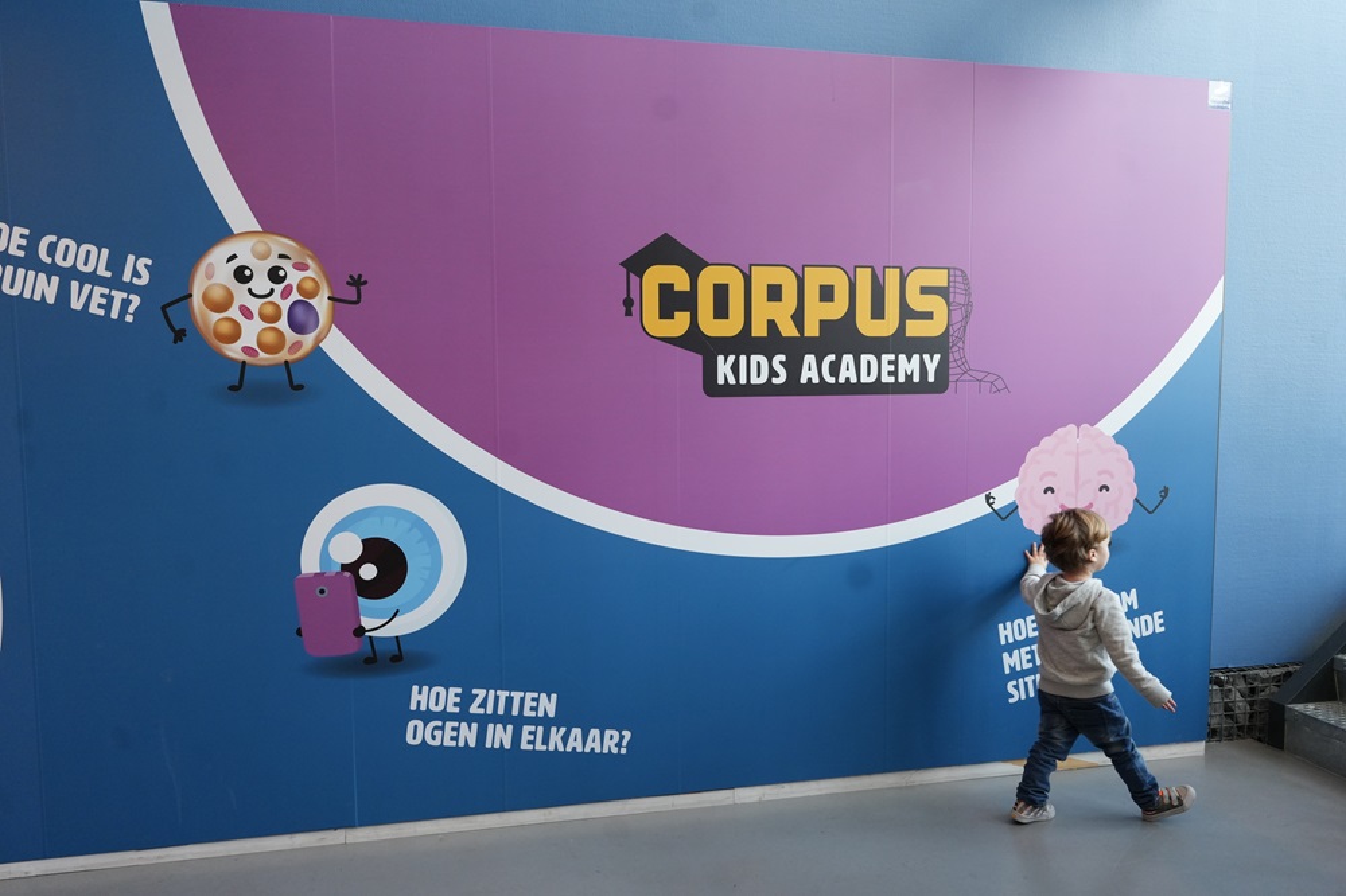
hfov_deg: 67.4
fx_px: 1009
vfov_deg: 47.9
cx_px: 673
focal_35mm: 27
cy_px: 448
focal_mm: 27
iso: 2000
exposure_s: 1/160
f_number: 4
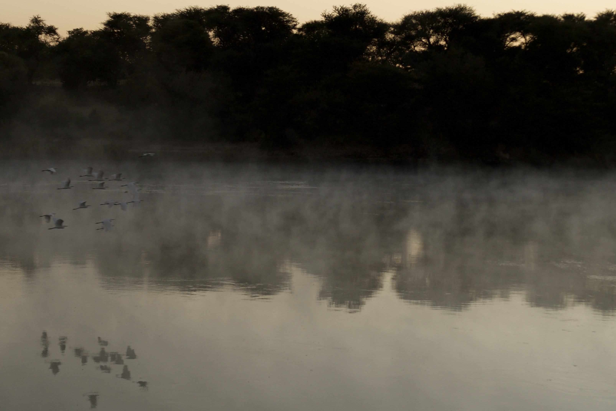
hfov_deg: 22.6
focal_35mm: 90
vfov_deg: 15.1
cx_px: 328
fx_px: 1540
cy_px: 90
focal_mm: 48
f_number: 5
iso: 400
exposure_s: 1/200
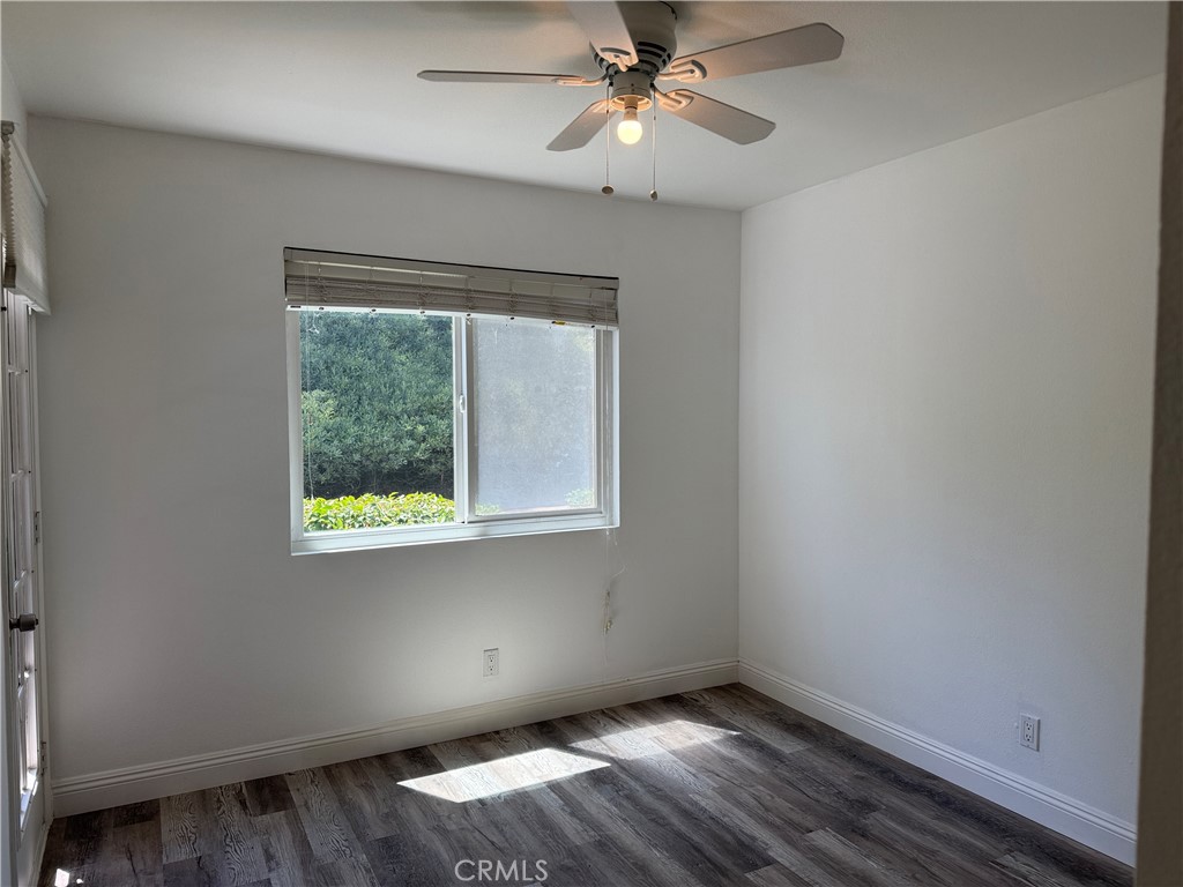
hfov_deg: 71.6
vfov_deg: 56.8
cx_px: 592
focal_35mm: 24
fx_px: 820
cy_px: 444
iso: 80
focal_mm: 6.76
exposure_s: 1/419
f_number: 1.78
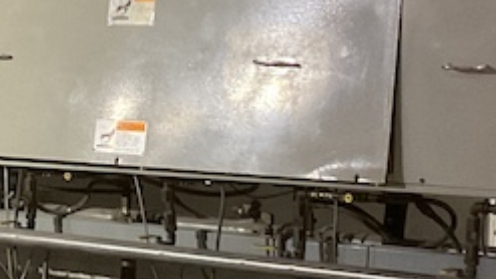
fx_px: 1723
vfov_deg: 9.3
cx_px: 137
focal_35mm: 131
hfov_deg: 16.3
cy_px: 183
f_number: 1.8
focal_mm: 3
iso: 400
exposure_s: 1/30
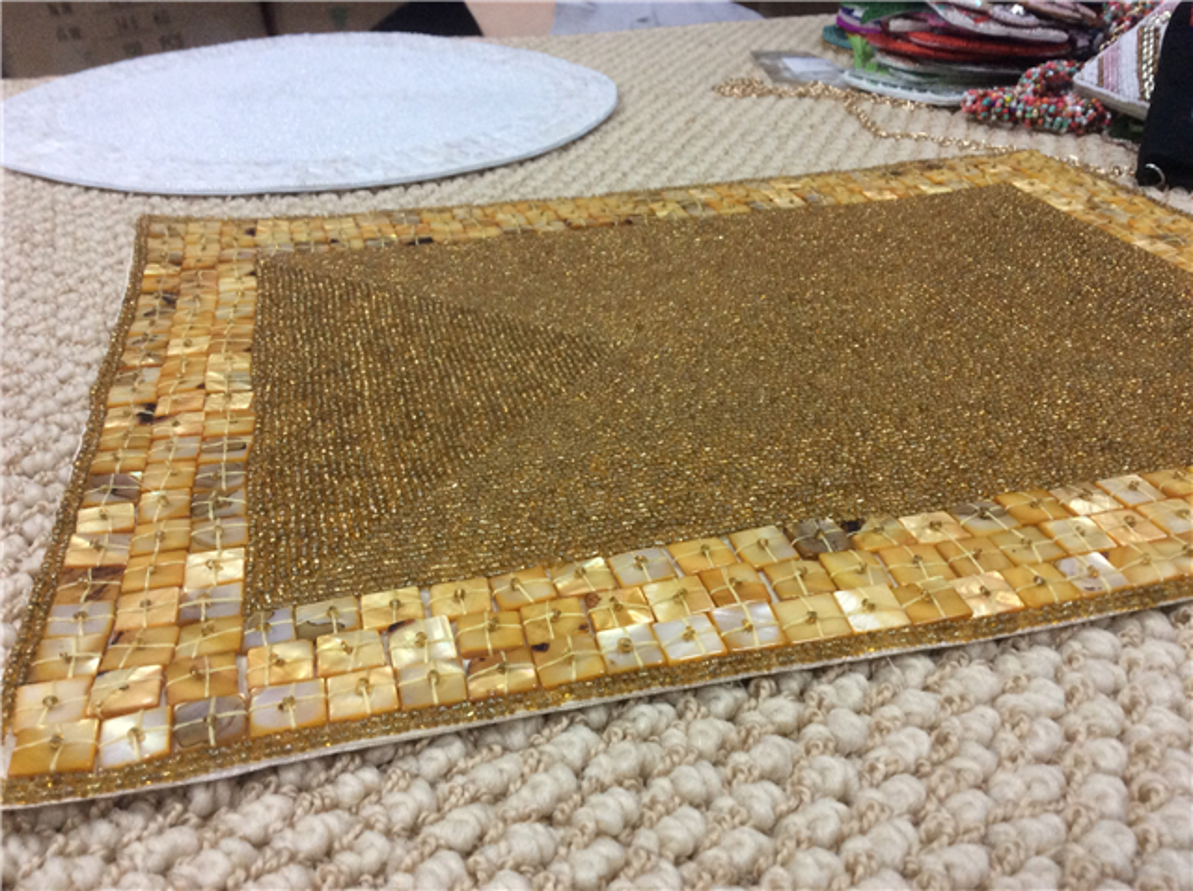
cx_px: 596
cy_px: 446
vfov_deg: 44.1
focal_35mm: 32
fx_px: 1101
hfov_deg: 56.9
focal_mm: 3.3
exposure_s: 1/25
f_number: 2.4
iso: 100
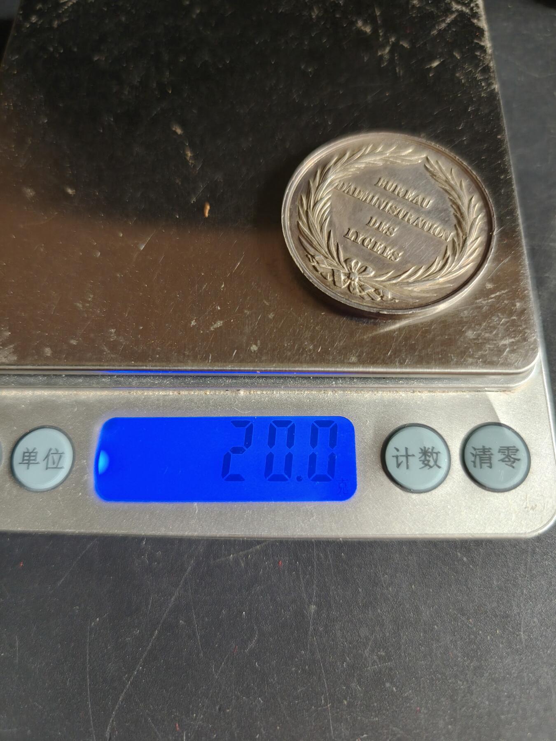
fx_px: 493
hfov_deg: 58.9
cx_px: 278
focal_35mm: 23
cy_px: 370
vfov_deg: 73.9
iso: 640
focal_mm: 6.06
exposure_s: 1/100
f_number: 1.6
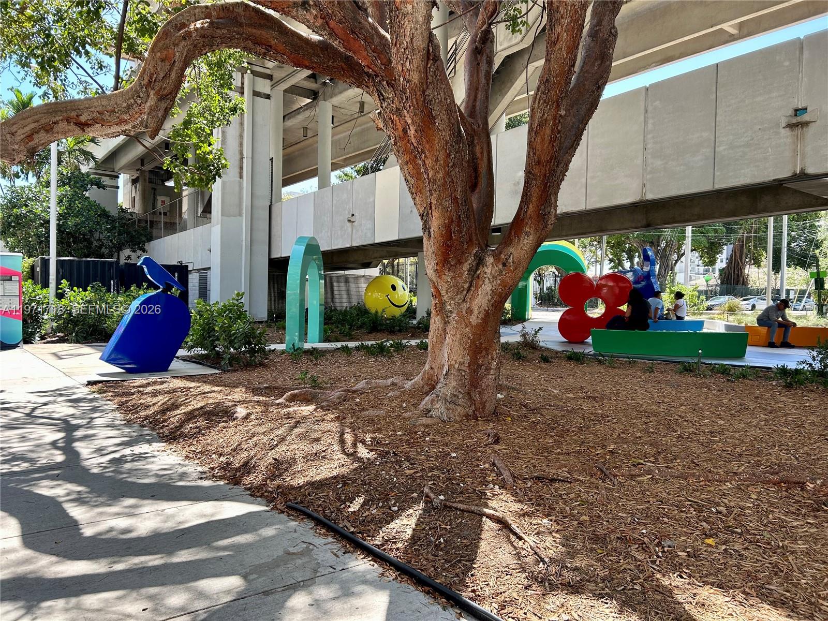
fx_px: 622
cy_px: 310
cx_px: 414
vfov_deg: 53.1
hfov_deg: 67.3
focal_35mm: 26
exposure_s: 1/558
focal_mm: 5.7
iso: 50
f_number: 1.5
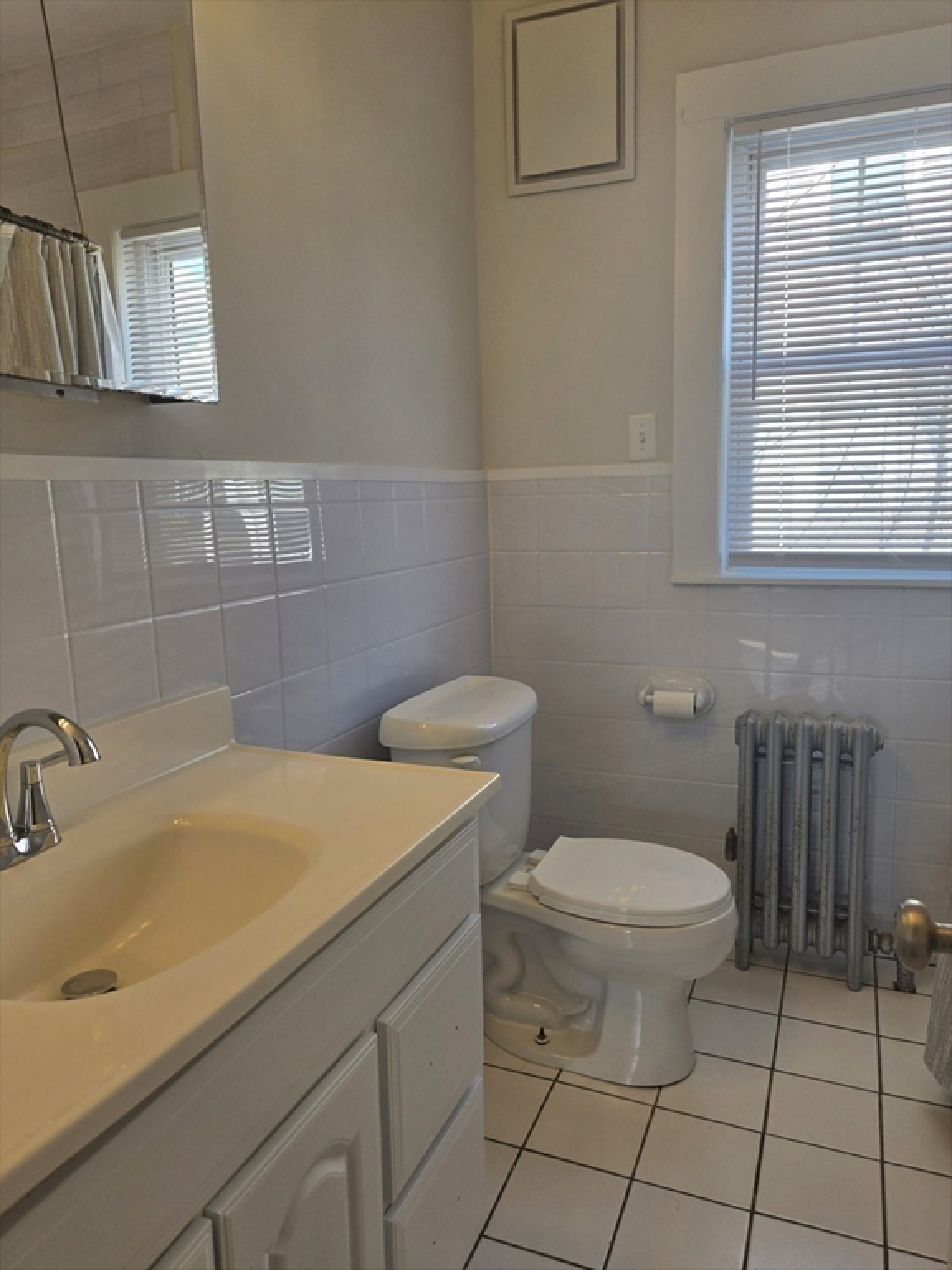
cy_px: 635
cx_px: 476
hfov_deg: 58.9
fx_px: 843
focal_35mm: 23
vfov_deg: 73.9
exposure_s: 1/149
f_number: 1.8
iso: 25
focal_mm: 5.4
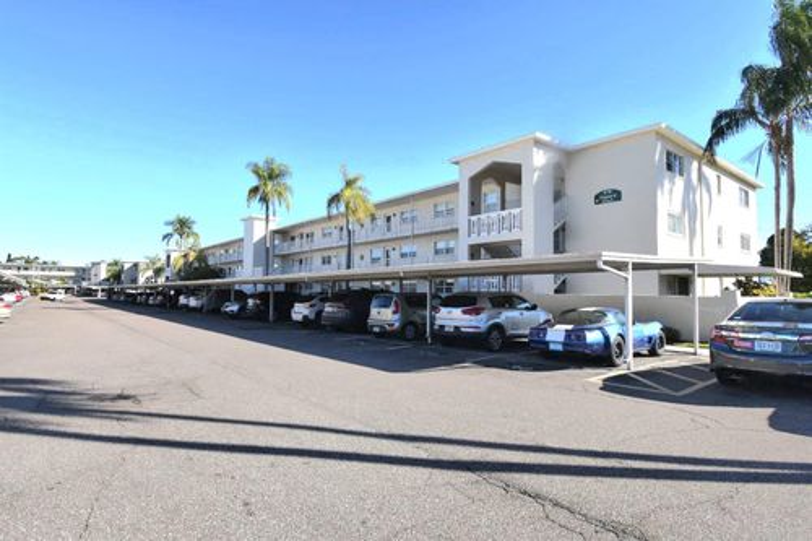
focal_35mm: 20
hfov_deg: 85.4
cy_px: 270
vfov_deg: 63.2
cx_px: 406
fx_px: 440
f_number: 10
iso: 200
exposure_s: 1/400
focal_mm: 13
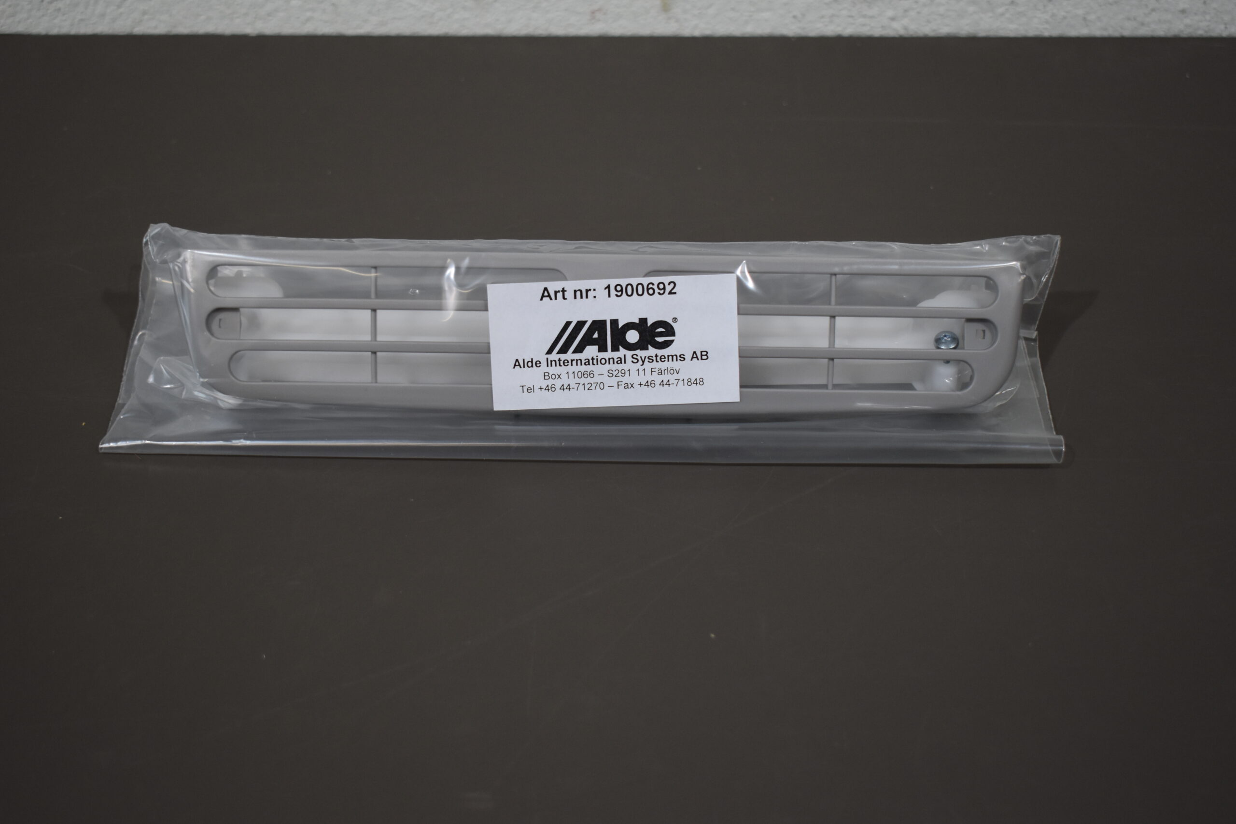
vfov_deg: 25.1
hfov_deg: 36.9
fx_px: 1854
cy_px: 412
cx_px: 618
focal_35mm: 54
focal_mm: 36
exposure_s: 1/250
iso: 640
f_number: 4.8
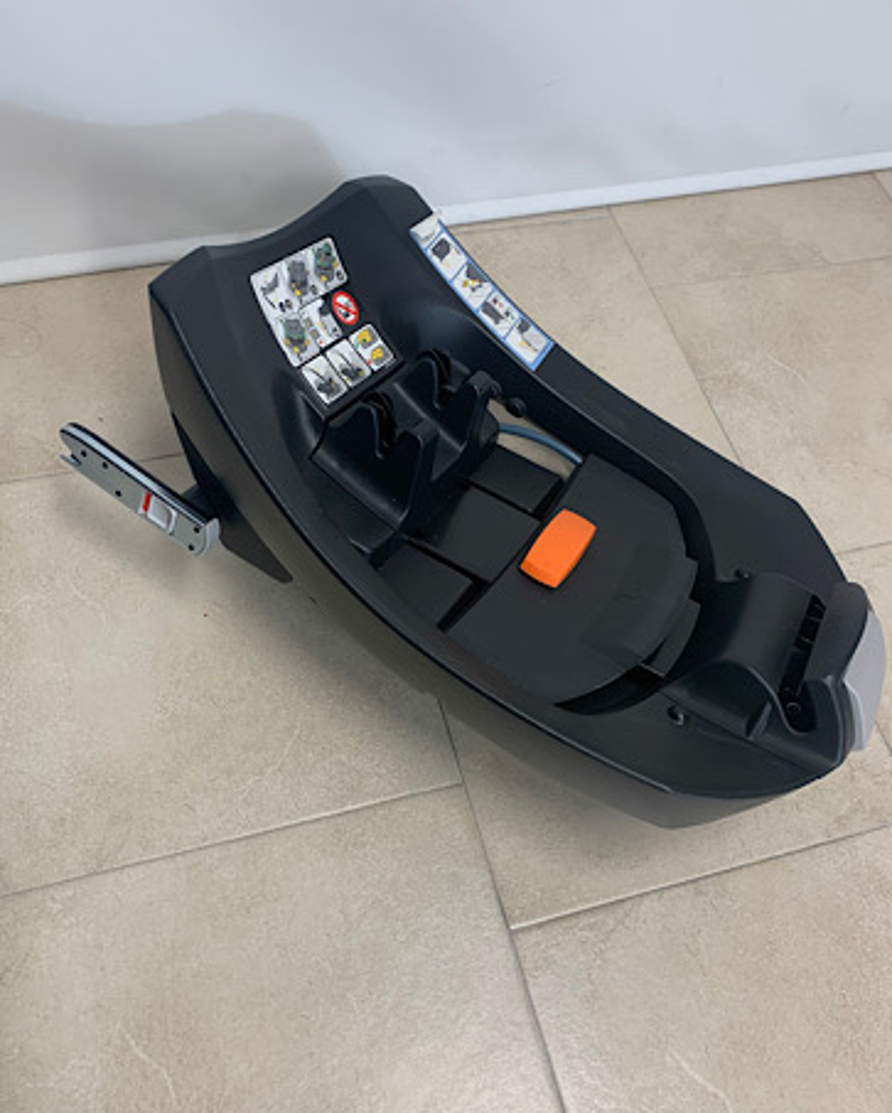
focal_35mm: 28
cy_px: 602
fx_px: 923
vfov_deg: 62.1
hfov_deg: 51.6
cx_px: 436
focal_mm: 4.25
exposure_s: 1/50
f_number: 1.8
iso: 64
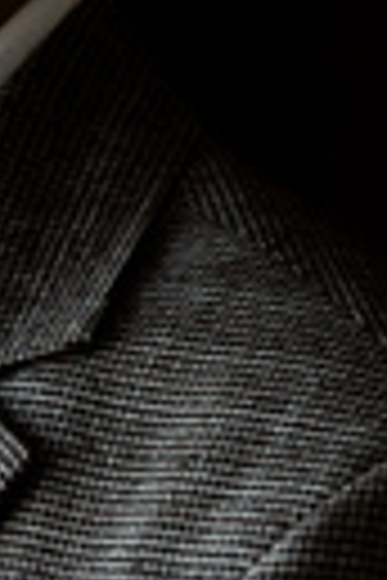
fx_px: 4740
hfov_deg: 4.7
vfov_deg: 6.8
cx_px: -153
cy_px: 1158
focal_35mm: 294
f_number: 2.8
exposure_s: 1/500
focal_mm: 70
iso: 1600
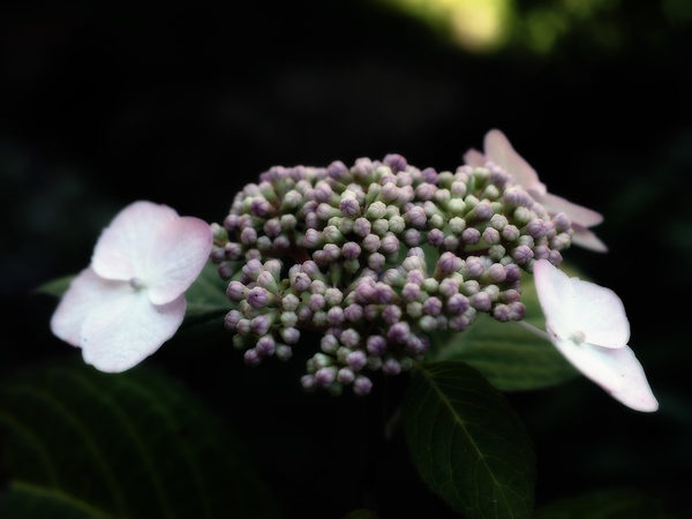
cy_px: 260
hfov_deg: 24.4
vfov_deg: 18.4
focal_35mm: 80
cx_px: 346
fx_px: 1599
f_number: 4.5
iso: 200
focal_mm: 40
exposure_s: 1/200
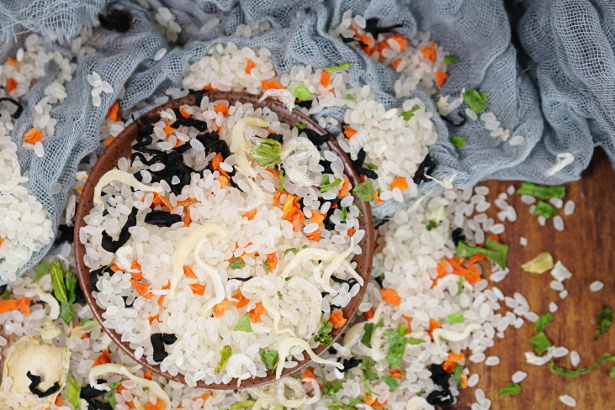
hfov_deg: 26.3
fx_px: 1316
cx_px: 252
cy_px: 251
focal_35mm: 77
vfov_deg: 17.7
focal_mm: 55
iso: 200
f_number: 3.5
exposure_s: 1/125
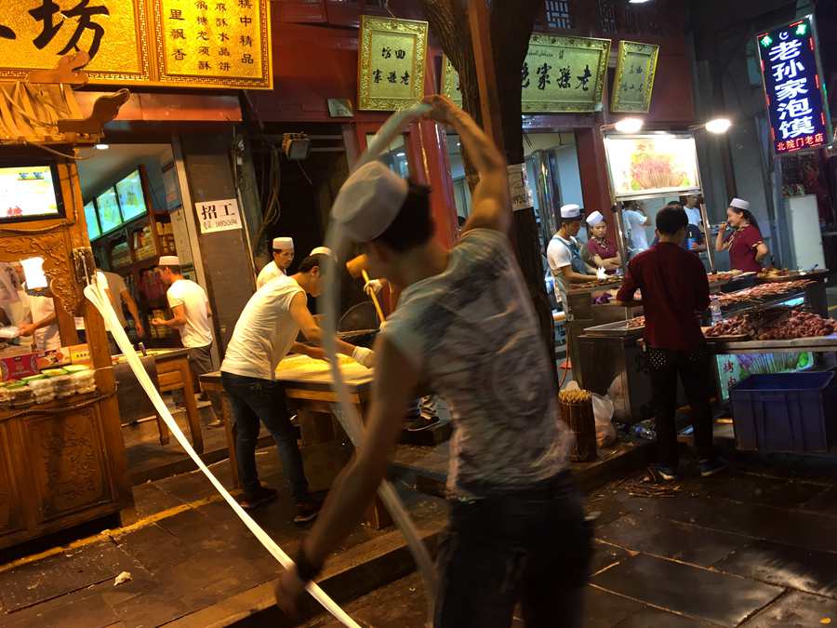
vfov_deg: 48.2
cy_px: 314
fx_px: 701
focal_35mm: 29
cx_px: 418
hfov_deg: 61.7
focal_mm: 4.15
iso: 32
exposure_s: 1/33
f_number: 2.2
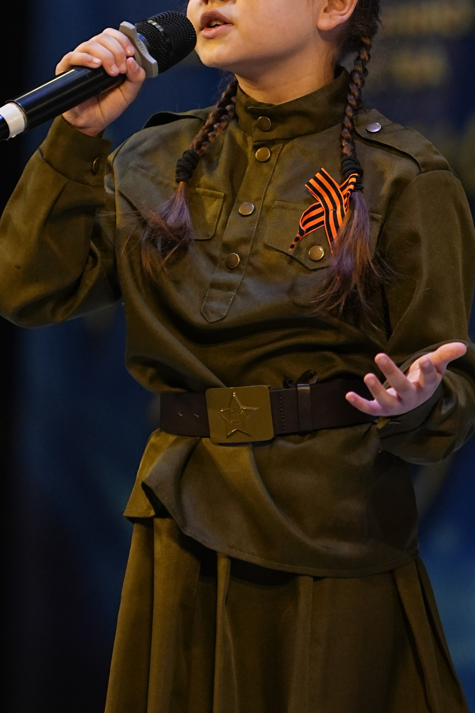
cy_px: 185
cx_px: 184
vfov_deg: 4.6
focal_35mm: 446
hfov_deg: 3.1
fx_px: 8826
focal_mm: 200
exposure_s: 1/400
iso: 2000
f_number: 2.8
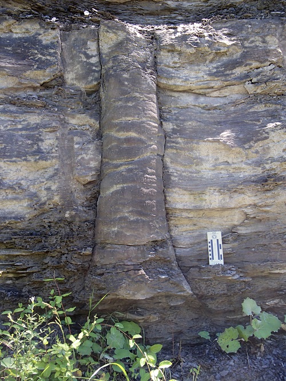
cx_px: 143
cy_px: 190
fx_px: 539
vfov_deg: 38.9
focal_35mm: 49
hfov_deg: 29.7
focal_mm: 8.8
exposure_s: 1/100
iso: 125
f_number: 4.9
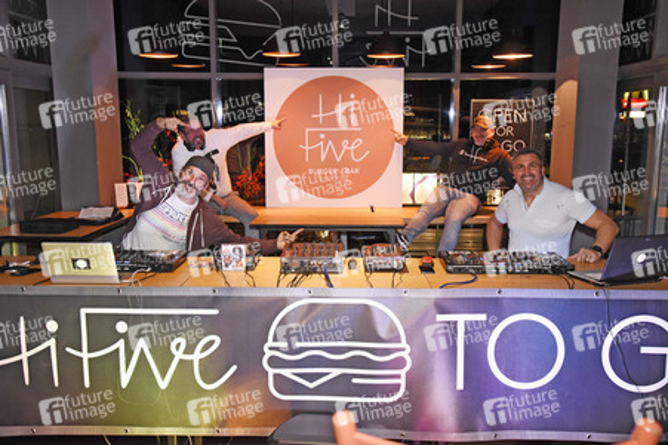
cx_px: 334
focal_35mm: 34
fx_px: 630
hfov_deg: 55.8
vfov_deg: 38.8
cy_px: 222
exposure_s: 1/50
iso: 3200
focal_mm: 34
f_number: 6.3
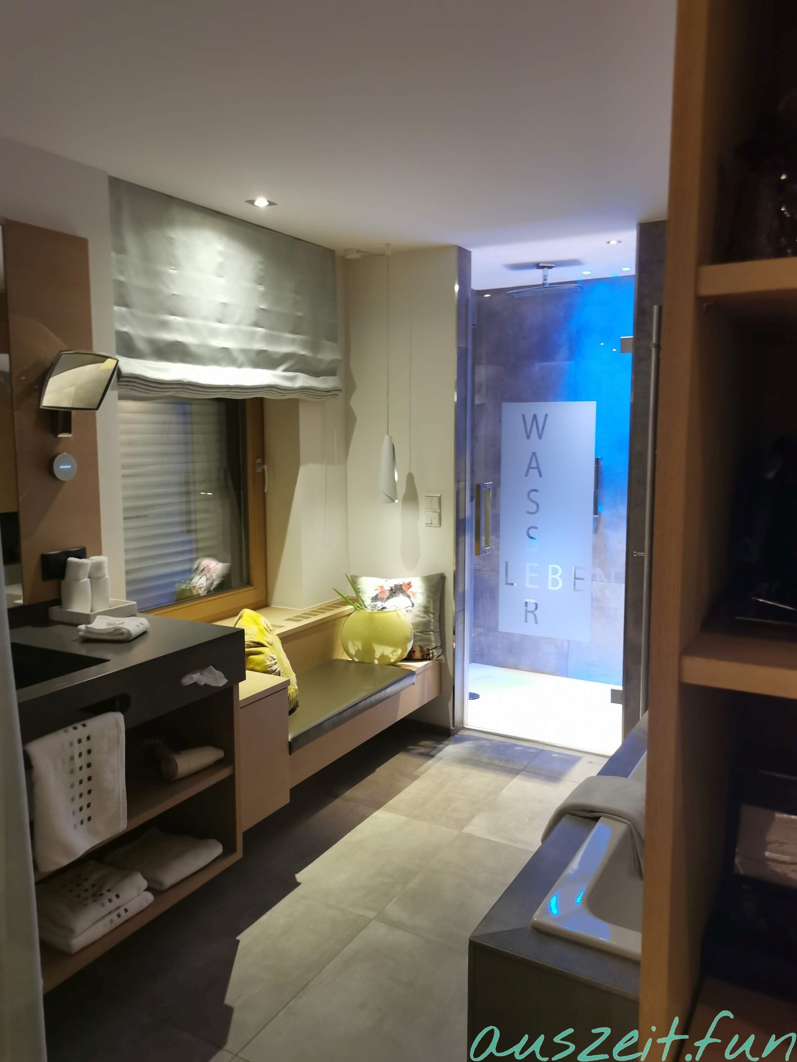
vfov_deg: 65.3
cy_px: 531
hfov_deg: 51.4
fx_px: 829
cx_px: 398
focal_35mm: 27
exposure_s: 1/50
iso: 320
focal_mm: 5.58
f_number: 1.8
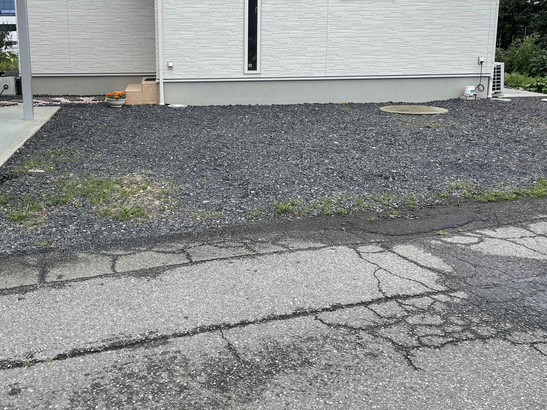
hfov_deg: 50.8
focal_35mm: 36
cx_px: 204
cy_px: 136
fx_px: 569
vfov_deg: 39.2
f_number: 1.6
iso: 32
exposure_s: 1/1770
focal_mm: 4.2
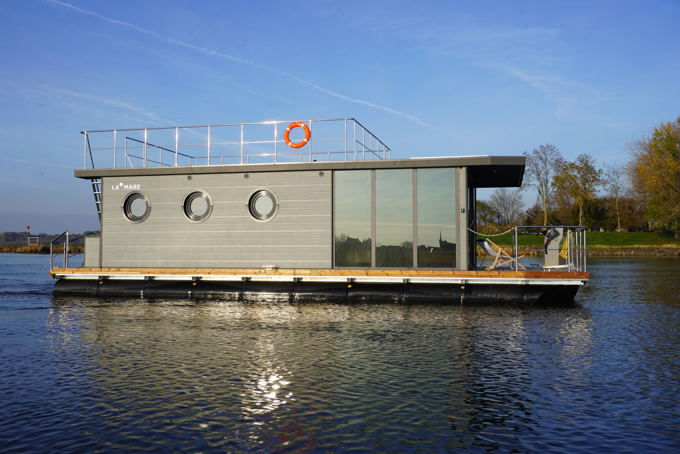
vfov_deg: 38.4
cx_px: 340
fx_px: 652
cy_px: 227
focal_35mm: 34
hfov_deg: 55.1
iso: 100
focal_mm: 23
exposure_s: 1/160
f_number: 10
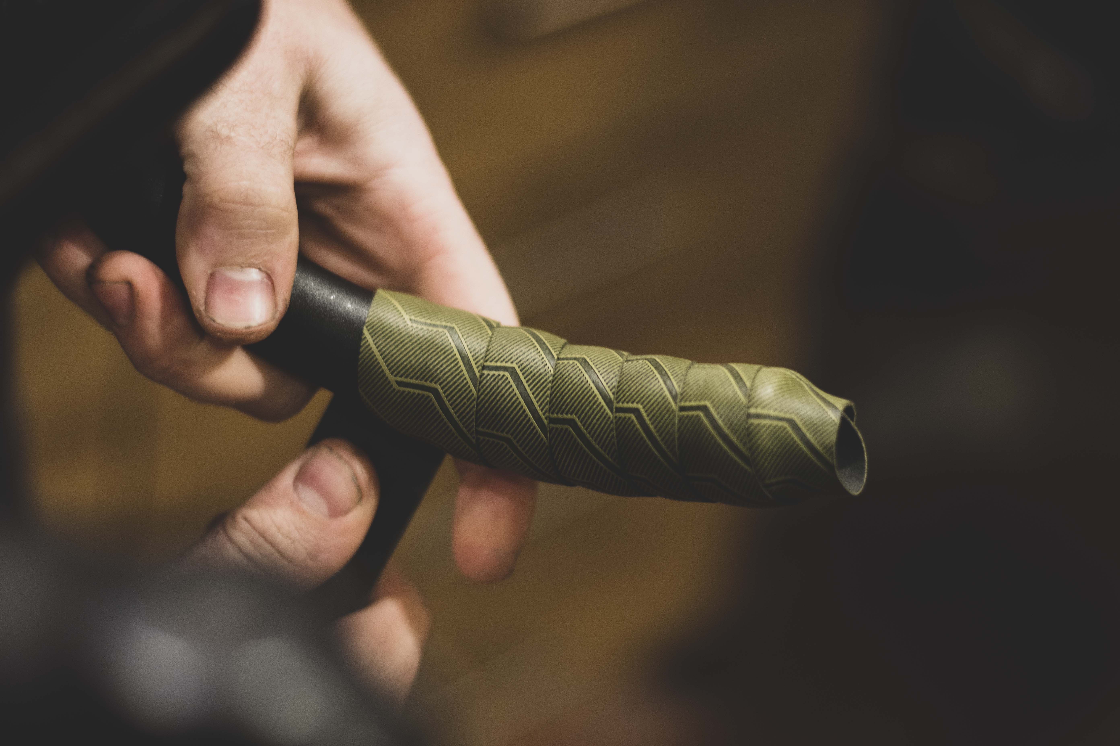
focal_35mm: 75
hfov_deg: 27.0
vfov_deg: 18.2
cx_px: 560
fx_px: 2333
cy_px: 373
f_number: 2
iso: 640
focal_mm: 50
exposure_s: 1/200
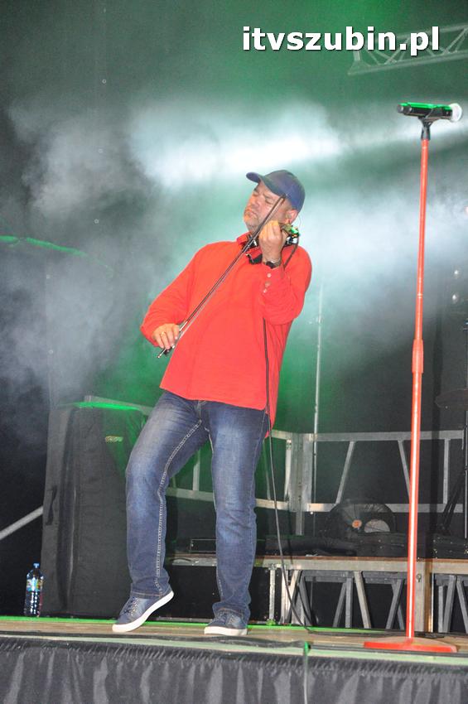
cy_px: 352
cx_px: 234
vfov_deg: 19.5
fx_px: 2052
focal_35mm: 105
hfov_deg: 13.0
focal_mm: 70
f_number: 5.6
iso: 3200
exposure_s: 1/60
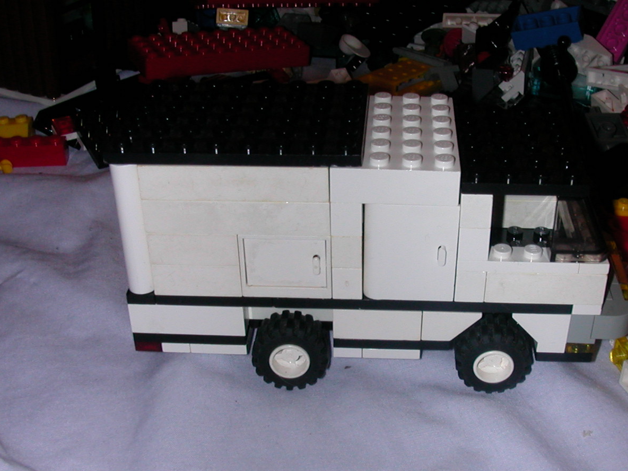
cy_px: 288
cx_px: 379
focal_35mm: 50
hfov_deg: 38.0
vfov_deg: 29.0
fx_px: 907
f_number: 4.5
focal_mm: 5.6
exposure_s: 1/59.9
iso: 100
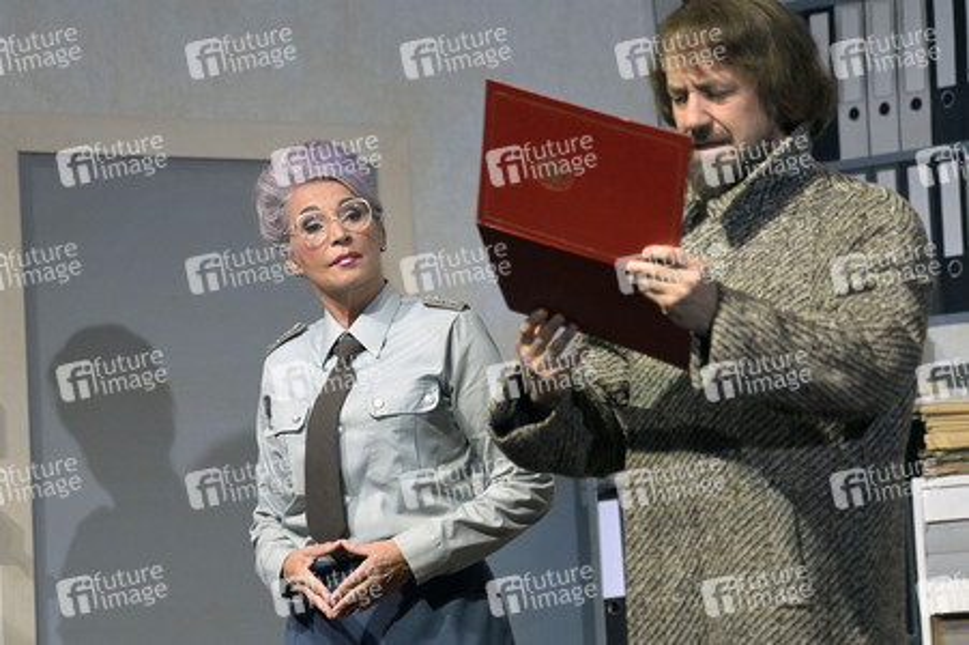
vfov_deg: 6.5
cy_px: 322
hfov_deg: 9.8
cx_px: 484
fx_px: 5648
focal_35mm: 210
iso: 8000
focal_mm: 210
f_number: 5.6
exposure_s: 1/400
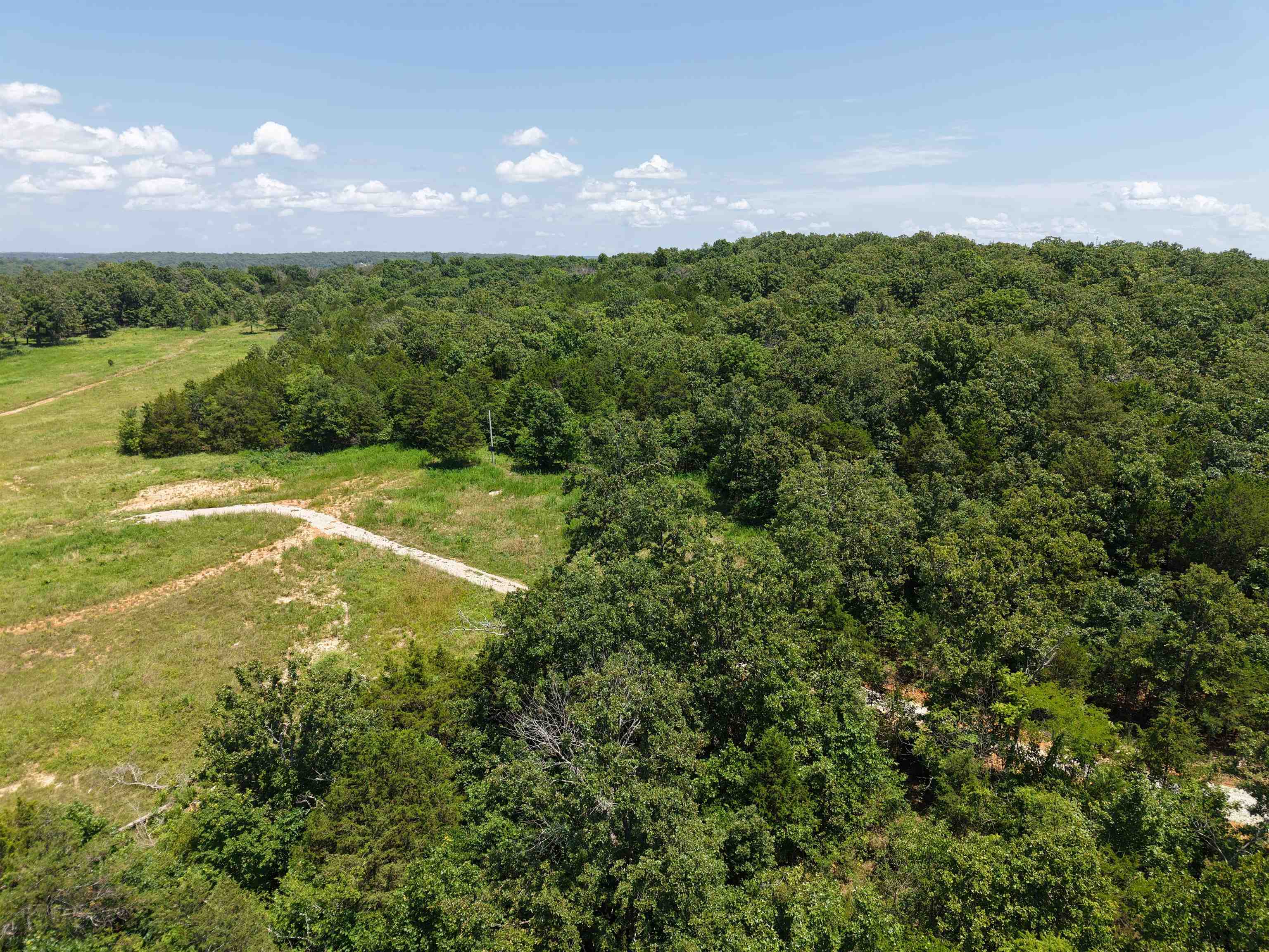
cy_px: 476
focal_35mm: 24
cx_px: 634
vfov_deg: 56.8
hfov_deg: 71.6
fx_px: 880
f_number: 1.8
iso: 170
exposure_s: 1/3000
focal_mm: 8.67
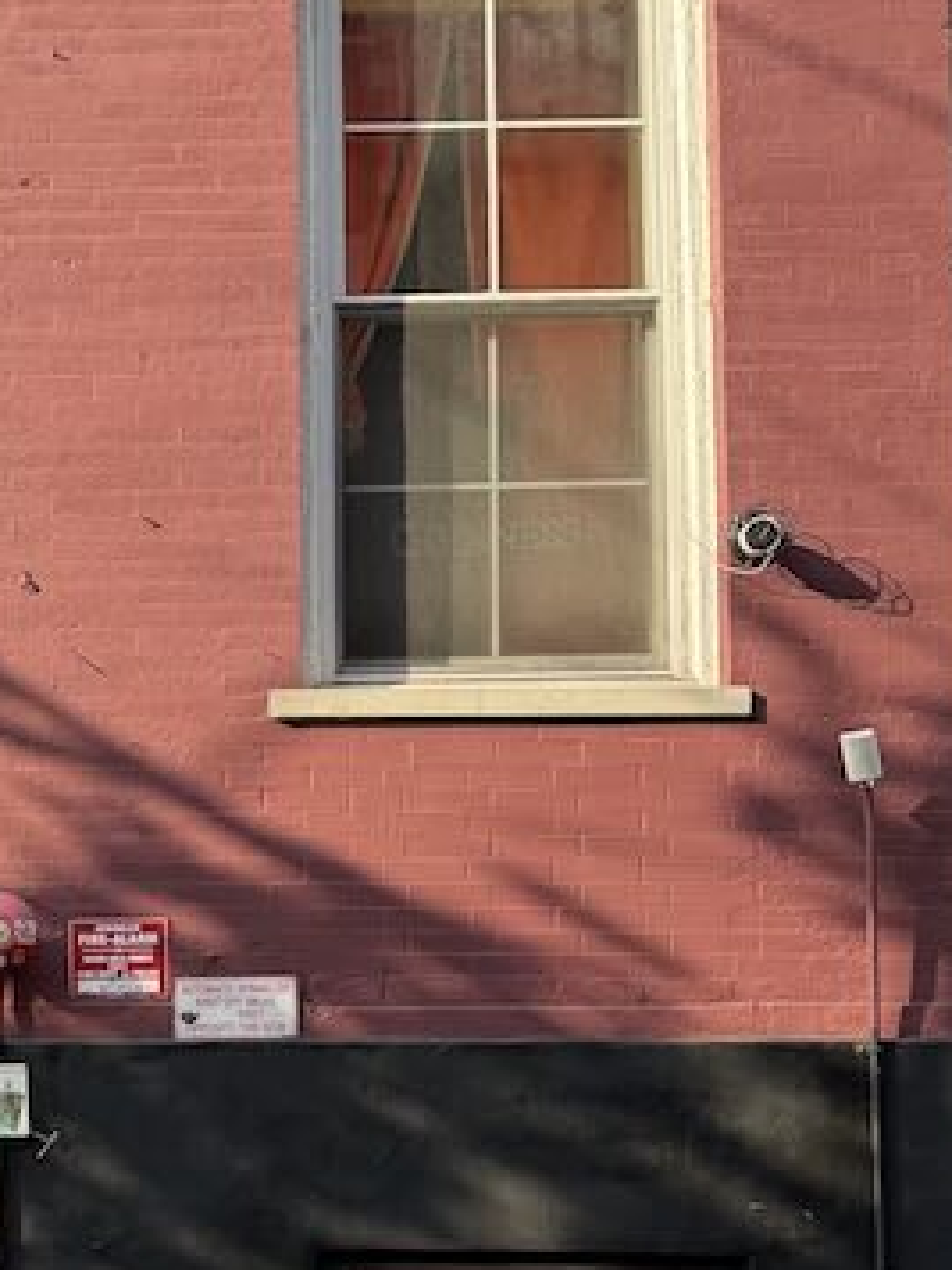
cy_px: 999
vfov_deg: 34.5
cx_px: 11
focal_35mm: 54
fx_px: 1980
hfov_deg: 25.7
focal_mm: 6.76
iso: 100
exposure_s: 1/660
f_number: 1.78
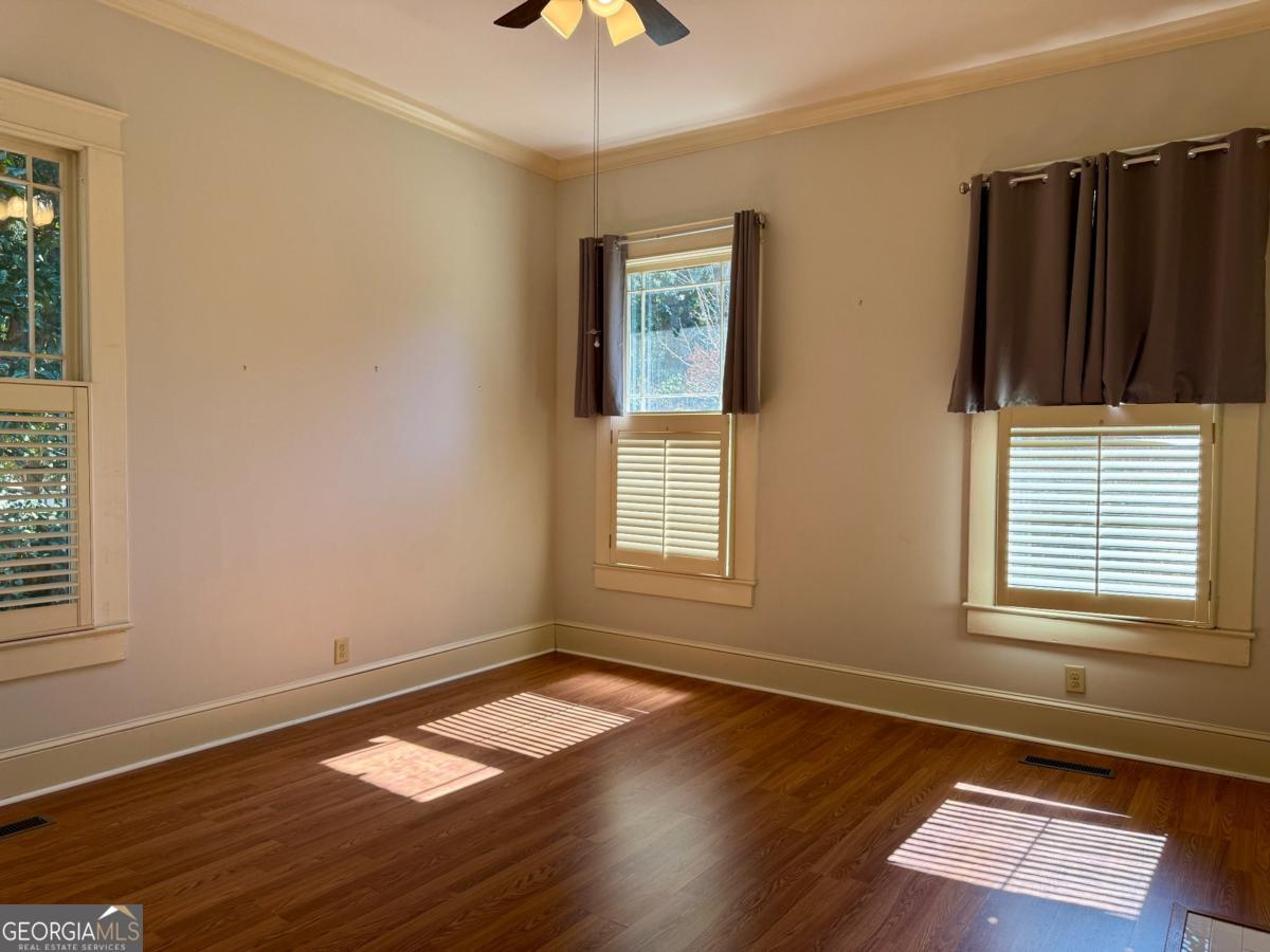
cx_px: 635
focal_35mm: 24
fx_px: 881
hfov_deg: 71.6
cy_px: 476
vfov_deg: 56.8
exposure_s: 1/379
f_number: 1.78
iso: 100
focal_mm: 6.76
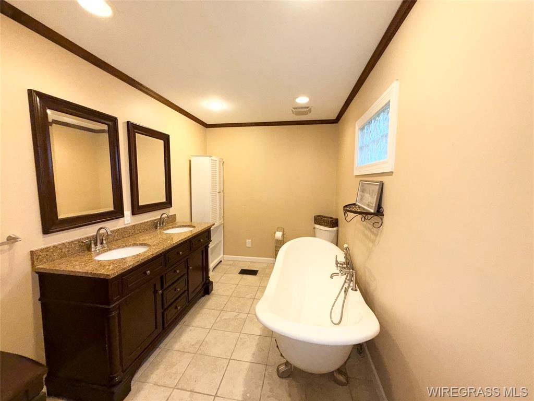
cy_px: 200
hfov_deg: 102.1
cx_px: 267
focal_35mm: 14
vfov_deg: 85.7
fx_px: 216
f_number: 2.2
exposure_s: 1/120
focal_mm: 2.22
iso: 125
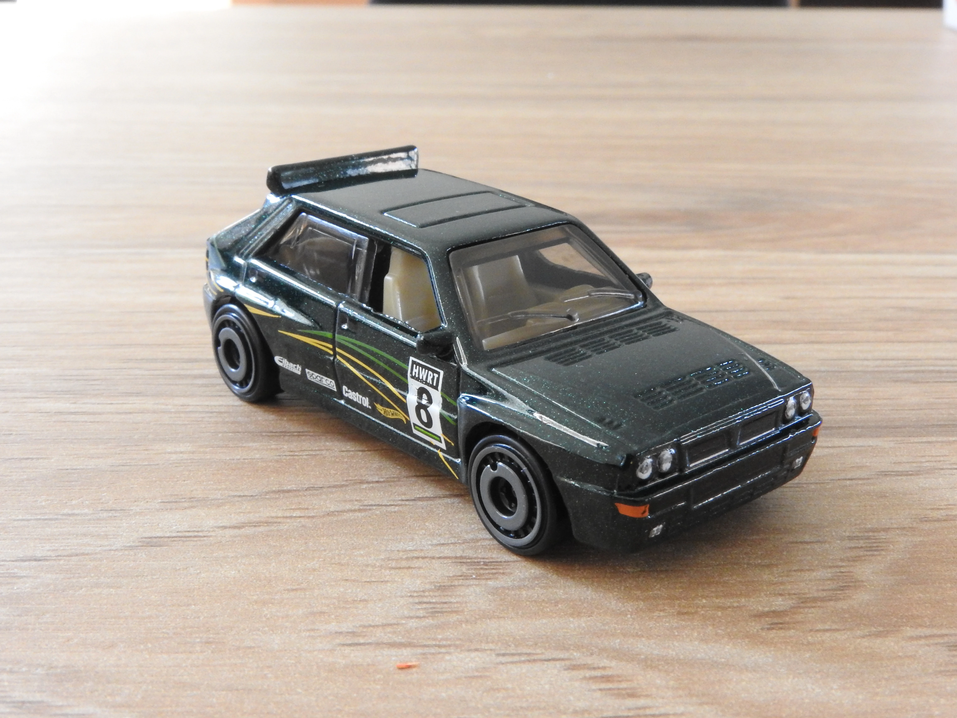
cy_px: 359
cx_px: 478
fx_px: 1244
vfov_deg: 32.2
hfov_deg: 42.1
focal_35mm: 45
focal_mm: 8.1
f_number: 8
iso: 800
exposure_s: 1/8
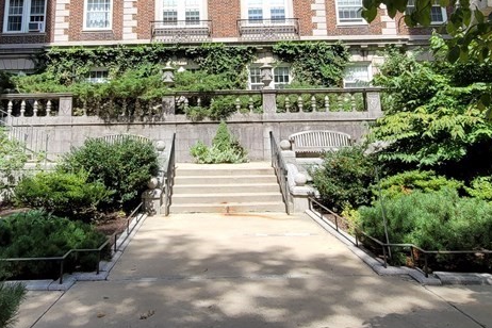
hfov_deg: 61.4
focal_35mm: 30
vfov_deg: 40.3
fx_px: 410
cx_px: 199
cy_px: 32
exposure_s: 1/818
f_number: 2.2
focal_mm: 2.2
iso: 64
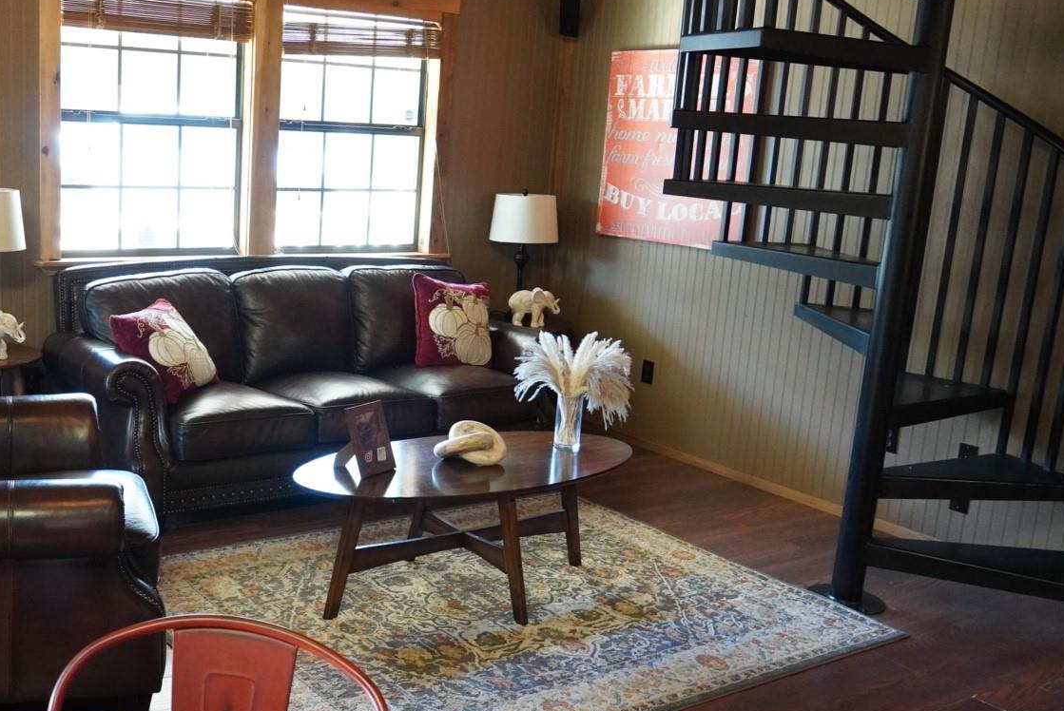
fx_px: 1154
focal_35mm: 39
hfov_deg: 48.4
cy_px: 349
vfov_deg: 34.3
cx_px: 323
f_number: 4.5
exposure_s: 1/60
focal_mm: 18
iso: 4000
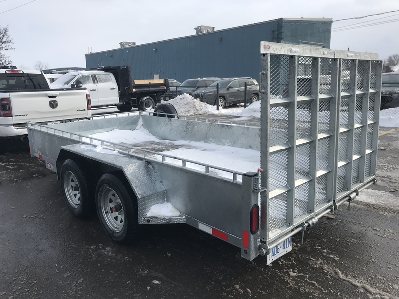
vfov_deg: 49.7
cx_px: 200
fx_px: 323
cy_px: 150
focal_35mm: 28
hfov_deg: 63.4
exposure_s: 1/2457
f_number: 1.8
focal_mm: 3.99
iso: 20
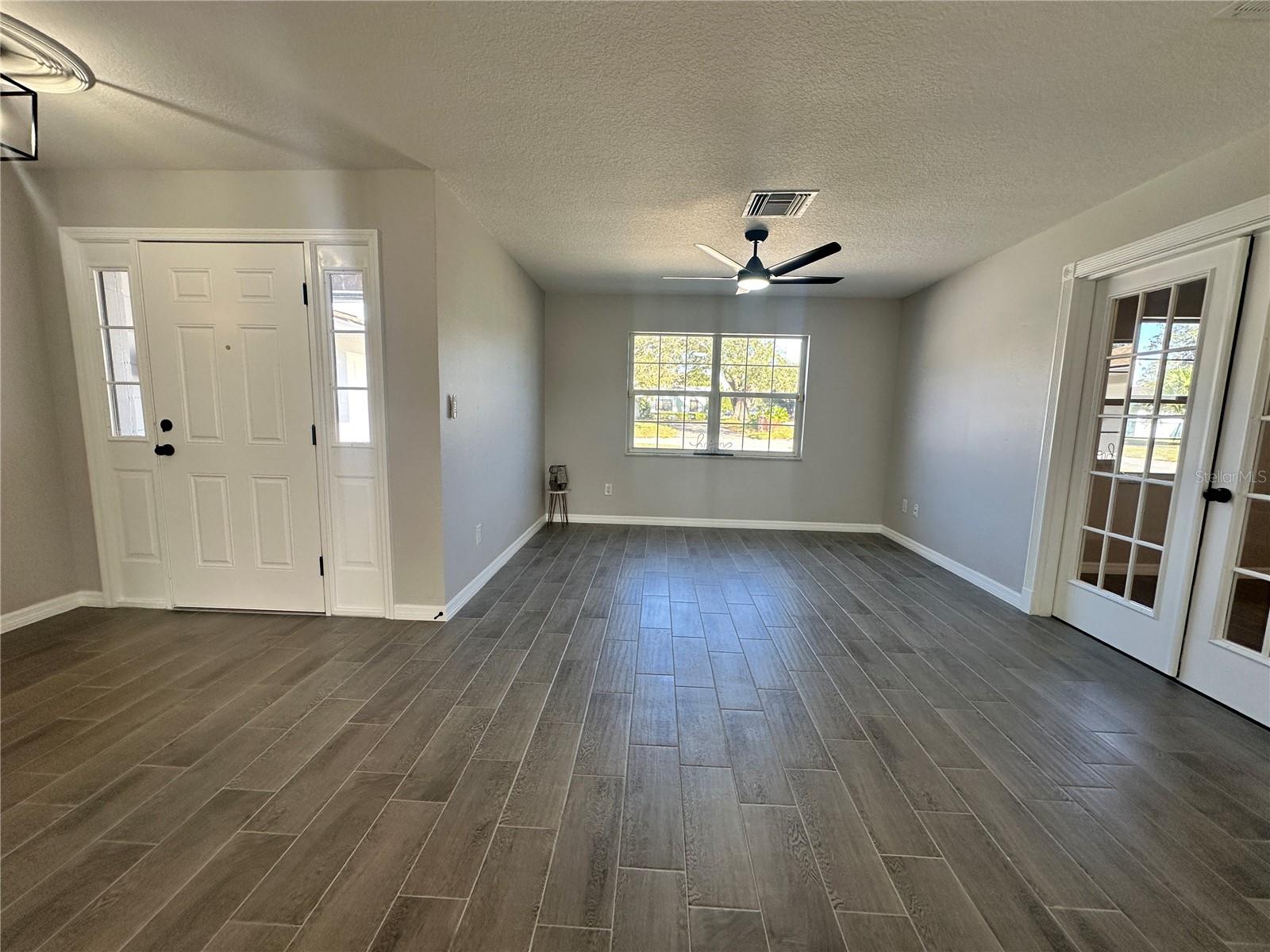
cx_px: 635
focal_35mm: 14
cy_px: 476
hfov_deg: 102.1
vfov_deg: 85.7
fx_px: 514
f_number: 2.2
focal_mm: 2.22
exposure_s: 1/120
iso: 100
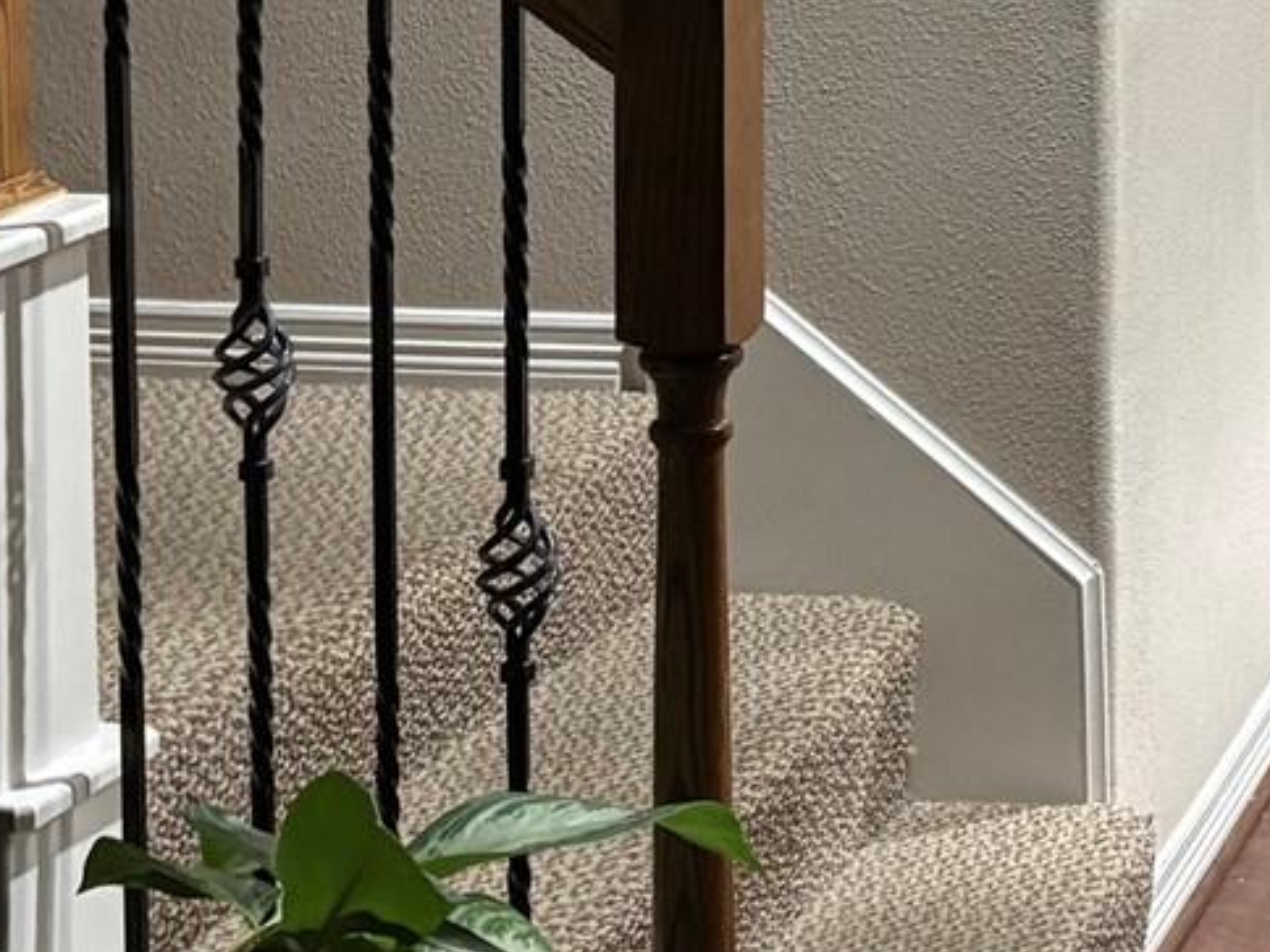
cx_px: 1559
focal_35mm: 110
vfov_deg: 13.0
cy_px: -273
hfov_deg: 17.0
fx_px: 4036
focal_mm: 5.96
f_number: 1.6
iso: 500
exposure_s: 1/30
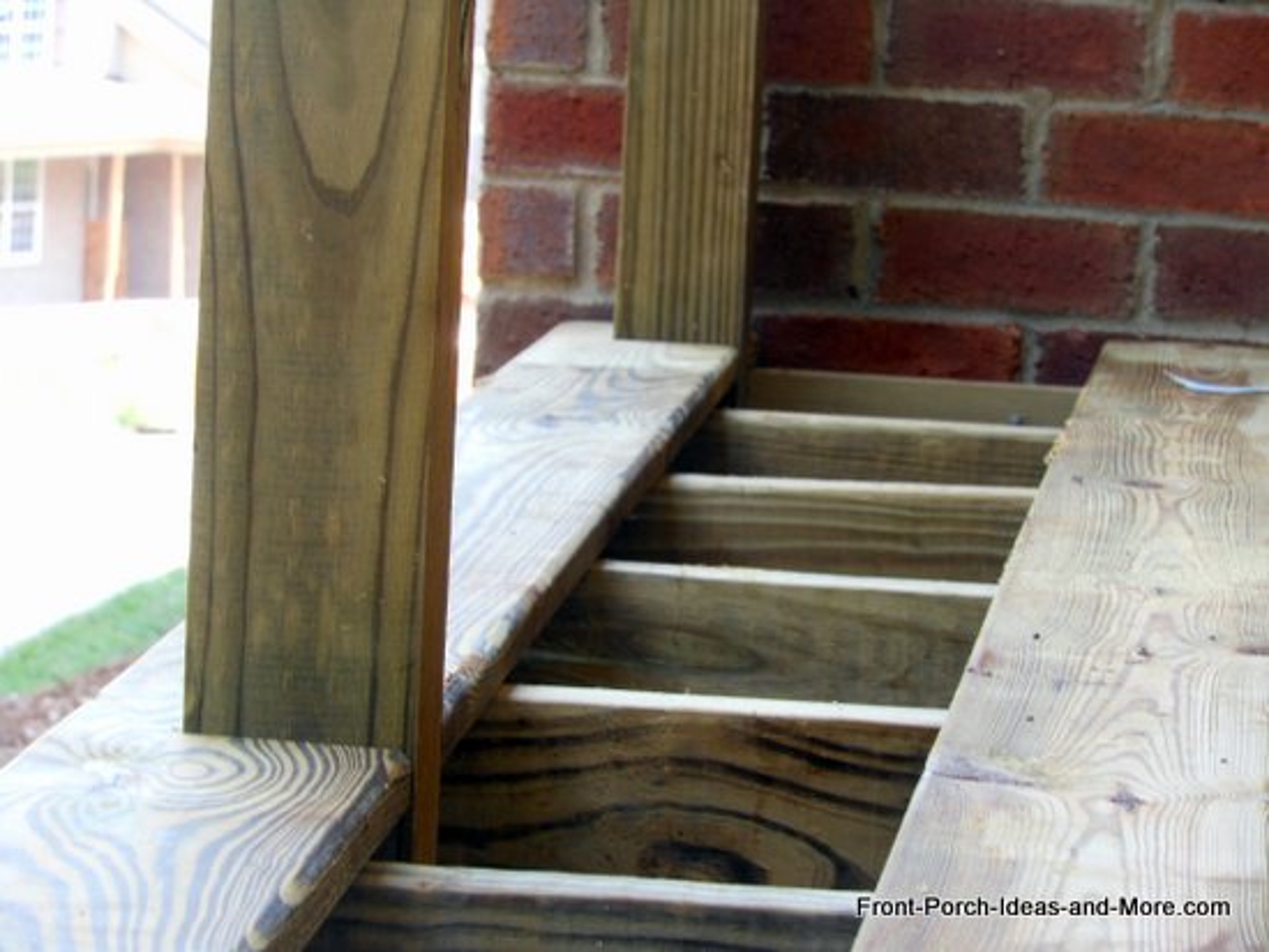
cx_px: 634
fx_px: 5171
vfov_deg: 10.5
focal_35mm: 141
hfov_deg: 14.0
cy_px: 476
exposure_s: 1/30
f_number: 5.5
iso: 100
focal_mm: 25.3
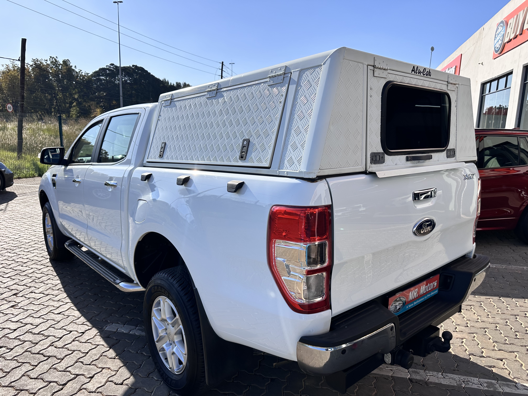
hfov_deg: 71.6
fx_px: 366
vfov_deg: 56.8
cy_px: 198
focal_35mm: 24
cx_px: 264
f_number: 1.78
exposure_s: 1/4184
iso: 80
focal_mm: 6.86
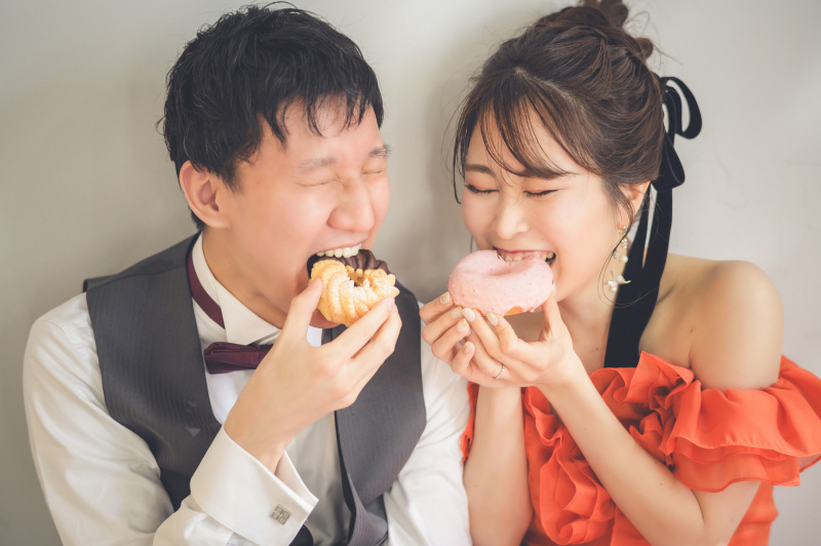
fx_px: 1322
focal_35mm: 58
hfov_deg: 34.5
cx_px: 410
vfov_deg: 23.3
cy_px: 273
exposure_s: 1/125
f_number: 2
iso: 800
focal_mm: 58
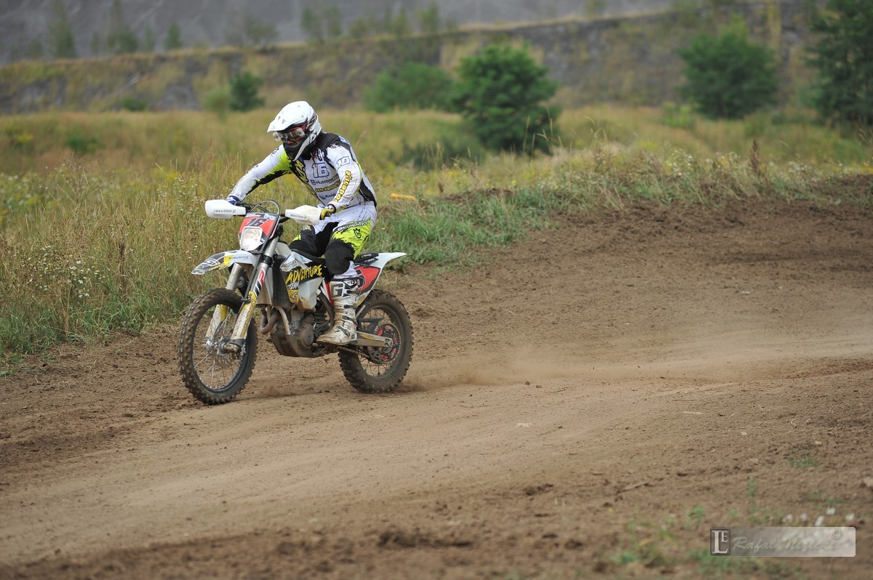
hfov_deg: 14.2
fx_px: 3513
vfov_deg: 9.4
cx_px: 436
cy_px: 290
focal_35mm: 145
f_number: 3.5
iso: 200
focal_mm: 145
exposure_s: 1/1600
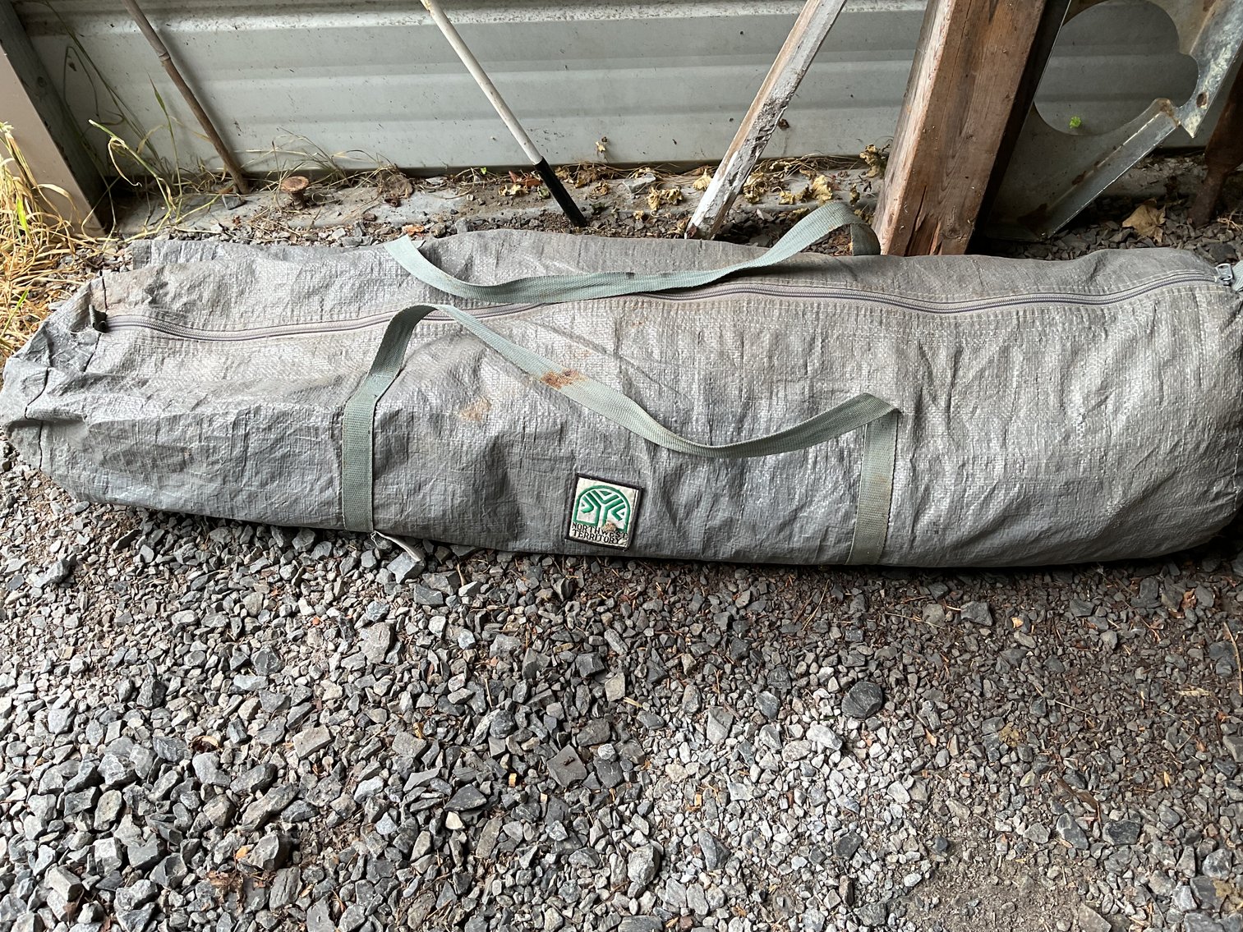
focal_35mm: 29
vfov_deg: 48.2
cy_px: 466
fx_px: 1041
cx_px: 622
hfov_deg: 61.7
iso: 40
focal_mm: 3
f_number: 1.8
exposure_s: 1/120
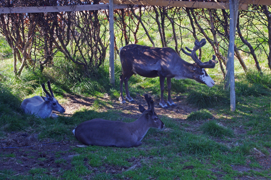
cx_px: 136
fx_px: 451
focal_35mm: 60
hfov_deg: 33.4
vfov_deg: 22.6
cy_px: 90
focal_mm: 40
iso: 400
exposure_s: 1/80
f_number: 11
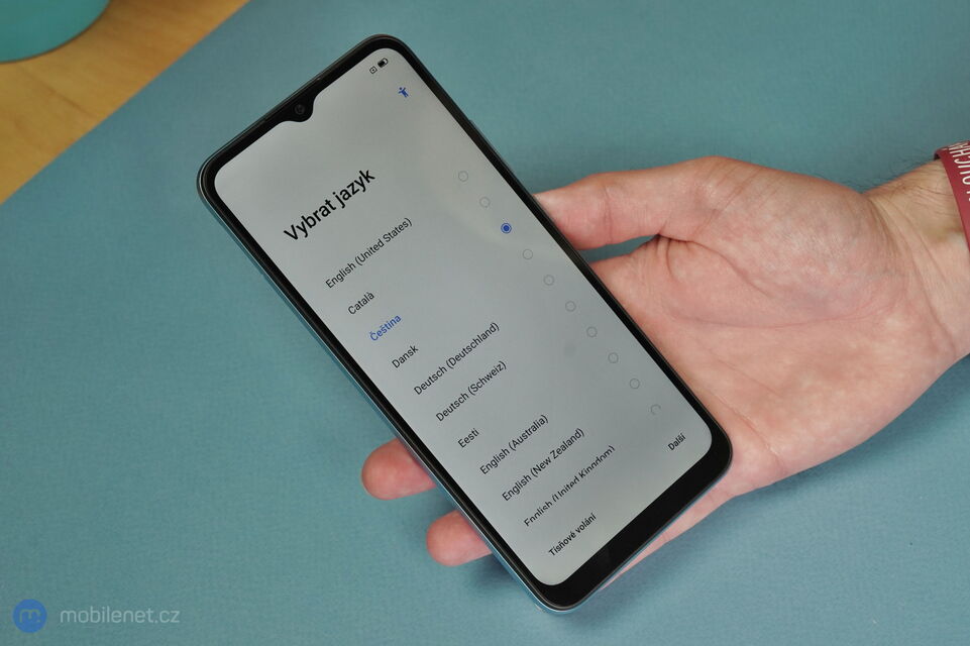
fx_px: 1481
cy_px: 323
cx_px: 485
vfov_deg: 24.6
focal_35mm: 55
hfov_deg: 36.3
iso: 1600
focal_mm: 55
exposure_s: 1/200
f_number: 8
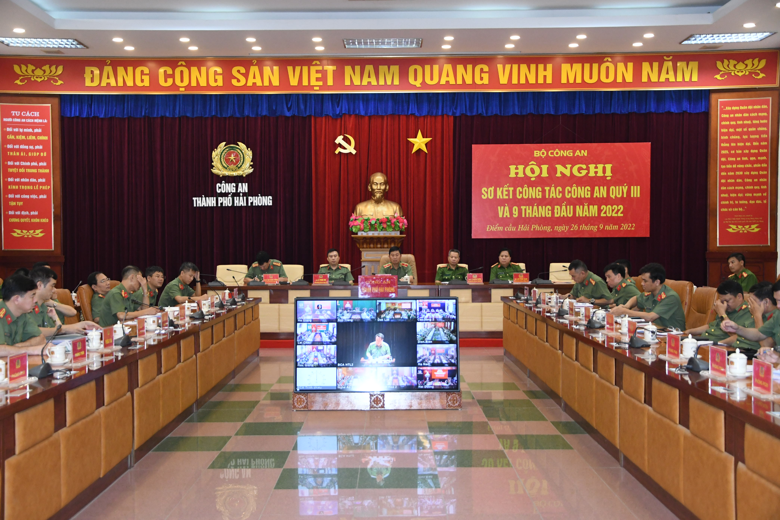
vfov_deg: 31.9
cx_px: 390
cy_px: 260
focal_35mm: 42
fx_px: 910
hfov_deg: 46.4
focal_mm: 28
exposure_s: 1/200
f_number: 4
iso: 2500
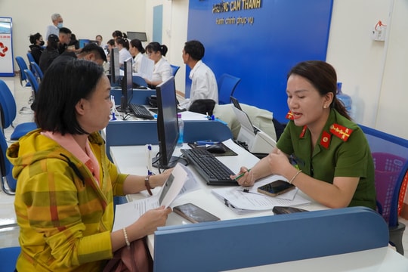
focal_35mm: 32
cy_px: 136
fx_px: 357
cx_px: 204
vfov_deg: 41.7
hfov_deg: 59.5
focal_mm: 21
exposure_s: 1/160
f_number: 4
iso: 1000
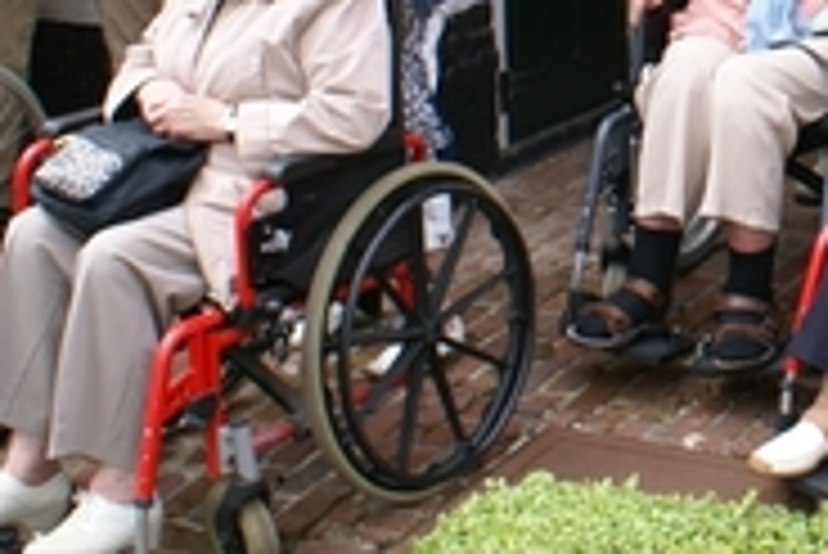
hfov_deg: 21.5
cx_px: 981
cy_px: -117
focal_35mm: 88
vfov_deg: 15.0
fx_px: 2026
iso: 100
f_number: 8
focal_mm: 18
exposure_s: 1/60
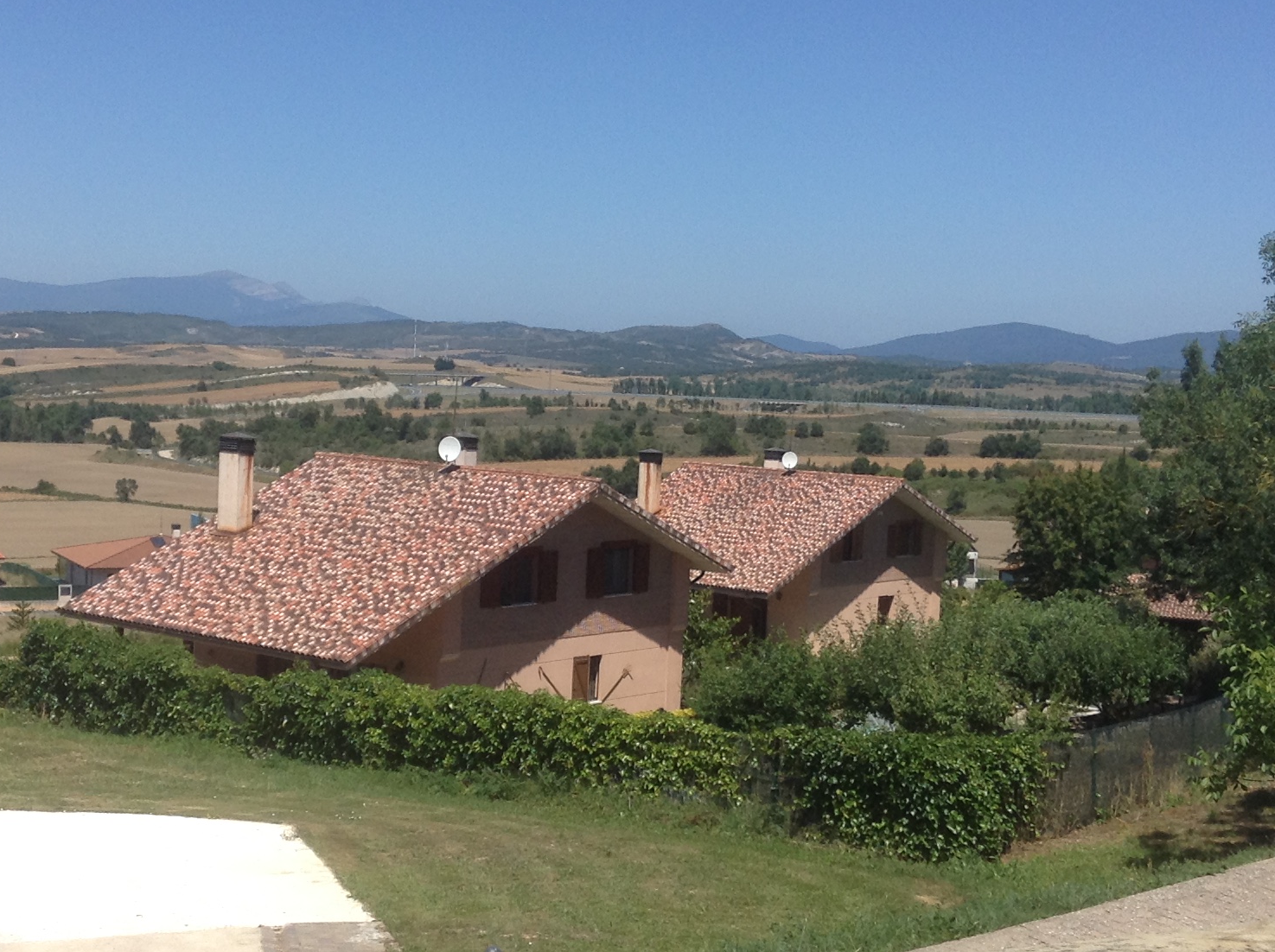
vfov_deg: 25.1
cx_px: 528
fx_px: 2133
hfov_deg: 33.2
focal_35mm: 58
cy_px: 555
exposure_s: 1/1259
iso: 25
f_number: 2.4
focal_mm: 3.3
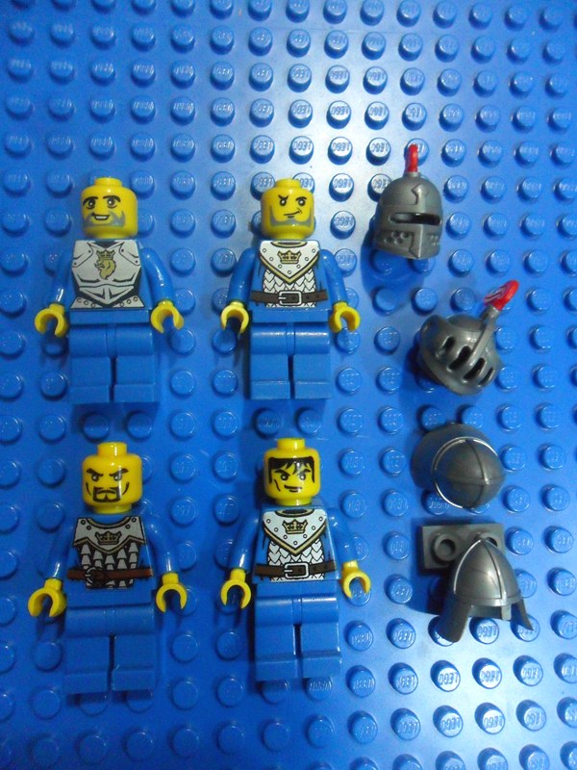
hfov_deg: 51.4
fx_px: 600
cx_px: 288
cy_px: 385
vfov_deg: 65.3
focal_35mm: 27
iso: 480
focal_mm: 4.9
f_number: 3.5
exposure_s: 1/15
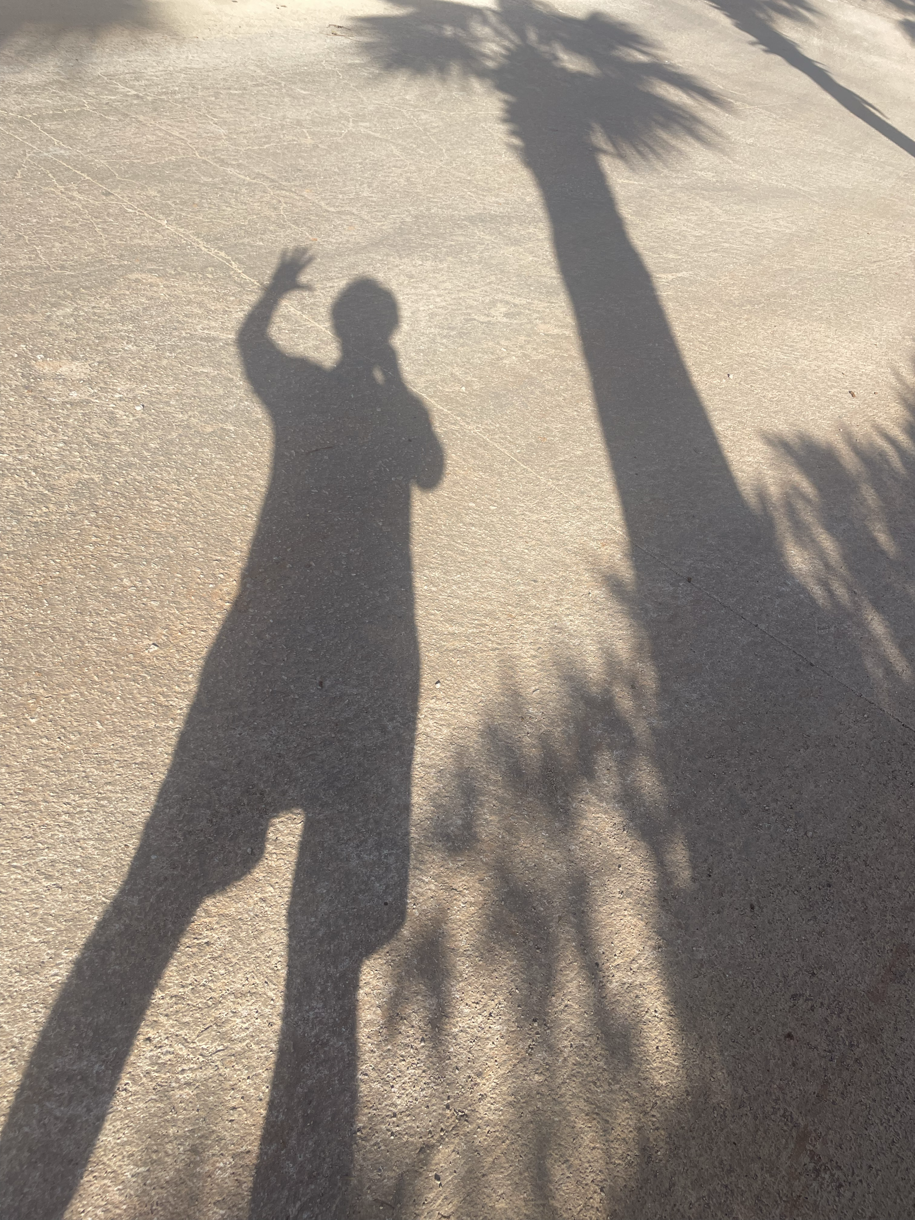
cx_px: 458
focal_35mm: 26
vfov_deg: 67.3
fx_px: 916
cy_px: 610
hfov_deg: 53.1
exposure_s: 1/1553
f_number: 1.6
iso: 32
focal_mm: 4.2
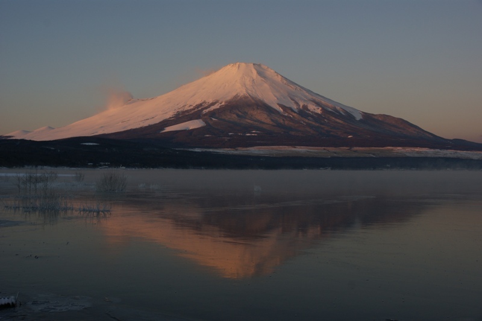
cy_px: 160
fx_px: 602
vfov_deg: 29.8
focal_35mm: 45
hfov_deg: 43.6
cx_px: 241
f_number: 8
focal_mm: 30
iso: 200
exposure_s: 1/100
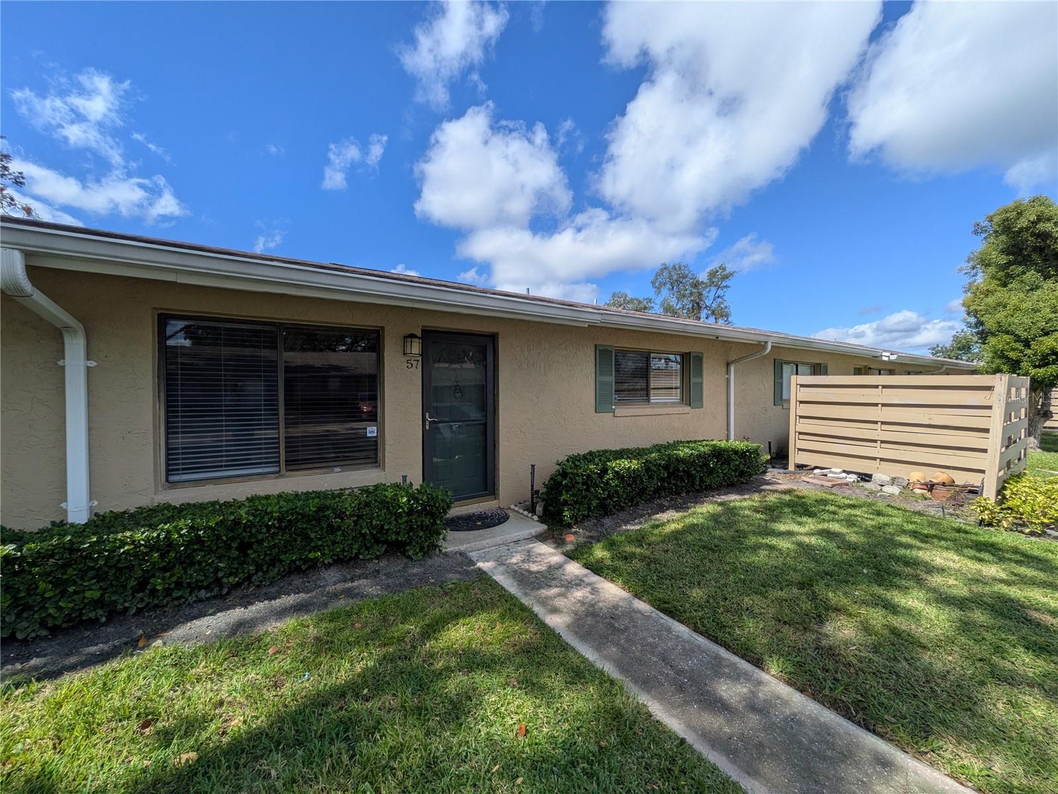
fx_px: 428
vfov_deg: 85.7
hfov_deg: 102.1
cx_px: 529
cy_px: 397
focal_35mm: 14
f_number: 2.2
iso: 50
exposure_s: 1/1718
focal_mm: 1.83
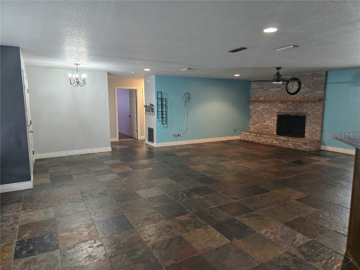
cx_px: 180
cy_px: 135
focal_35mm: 23
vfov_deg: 58.9
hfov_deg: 73.9
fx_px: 239
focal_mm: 6.3
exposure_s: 1/120
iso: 800
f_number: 1.7
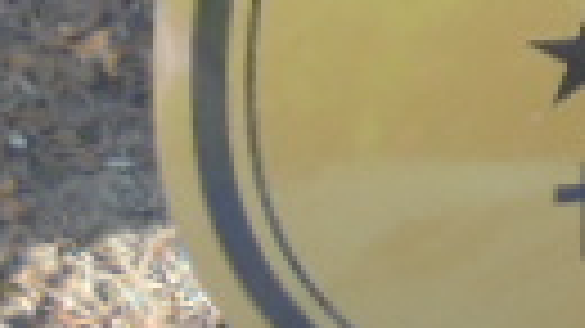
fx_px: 2838
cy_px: -512
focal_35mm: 183
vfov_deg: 6.3
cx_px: 945
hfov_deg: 11.2
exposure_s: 1/100
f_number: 4
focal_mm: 6.1
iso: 100
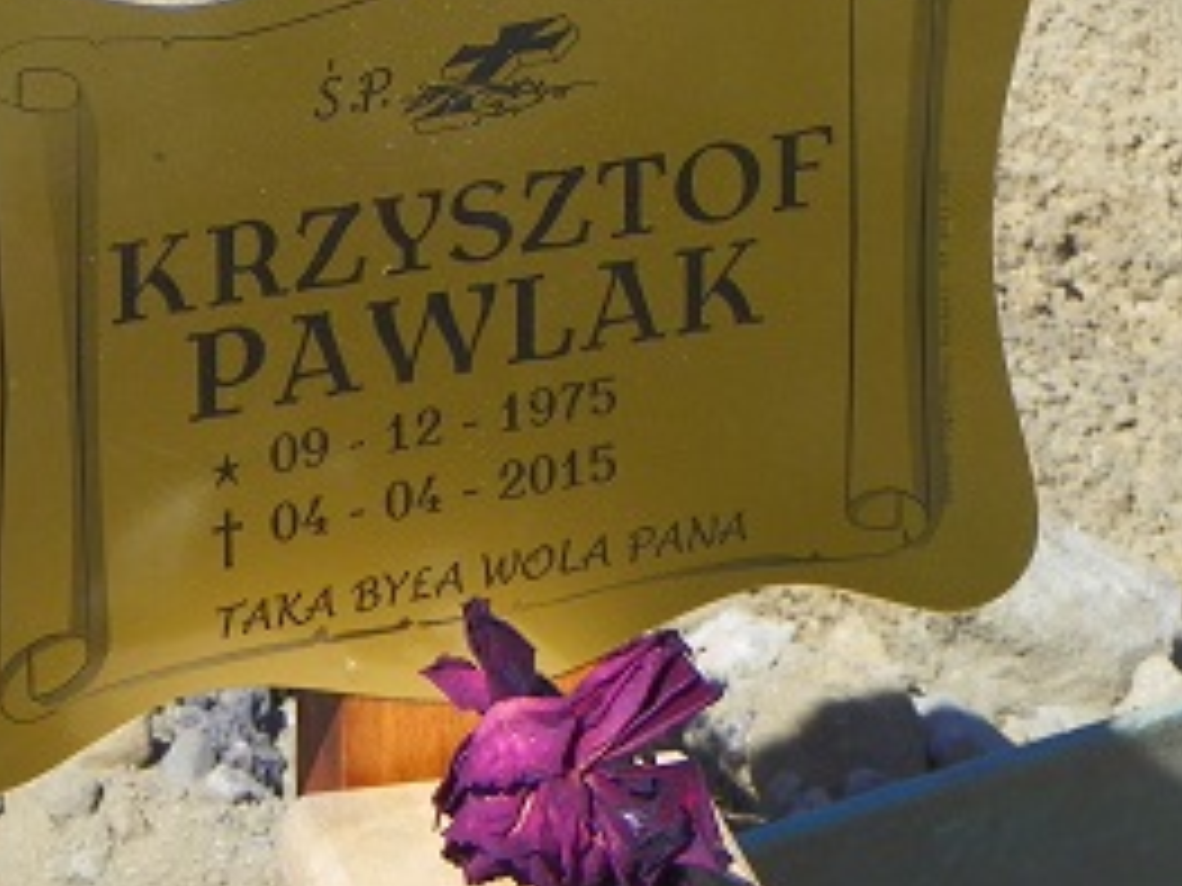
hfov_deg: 8.4
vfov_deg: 6.3
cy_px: -67
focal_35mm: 236
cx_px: 508
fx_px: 8055
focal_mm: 17.3
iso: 64
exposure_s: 1/200
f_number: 5
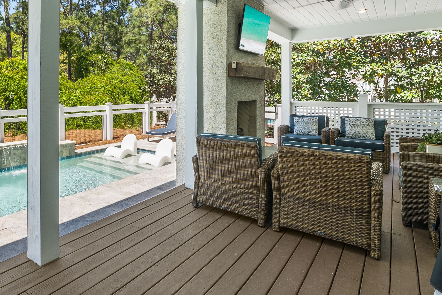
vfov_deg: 54.3
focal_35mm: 23
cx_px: 101
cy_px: 103
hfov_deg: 70.0
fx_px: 283
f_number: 7.1
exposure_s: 1/30
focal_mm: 12
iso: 40
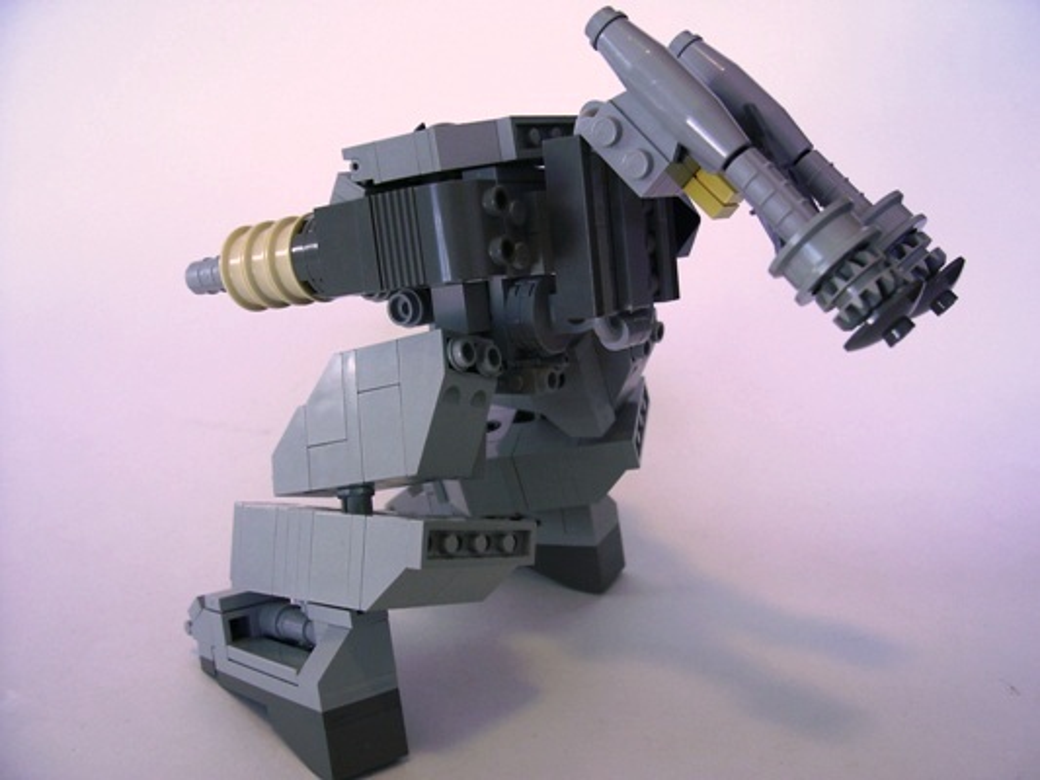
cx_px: 520
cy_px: 390
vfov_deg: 41.8
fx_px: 1022
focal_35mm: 34
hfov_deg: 53.9
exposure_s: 1/30
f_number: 2.7
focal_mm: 5.6
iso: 125
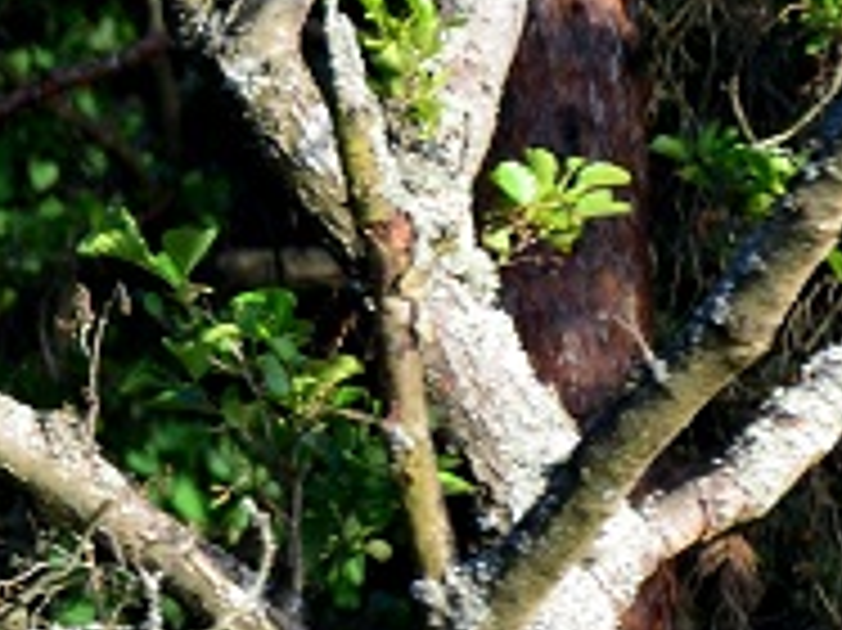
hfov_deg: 0.9
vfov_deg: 0.6
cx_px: -385
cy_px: 700
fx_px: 56177
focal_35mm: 2311
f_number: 5.6
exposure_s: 1/500
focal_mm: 300
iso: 400
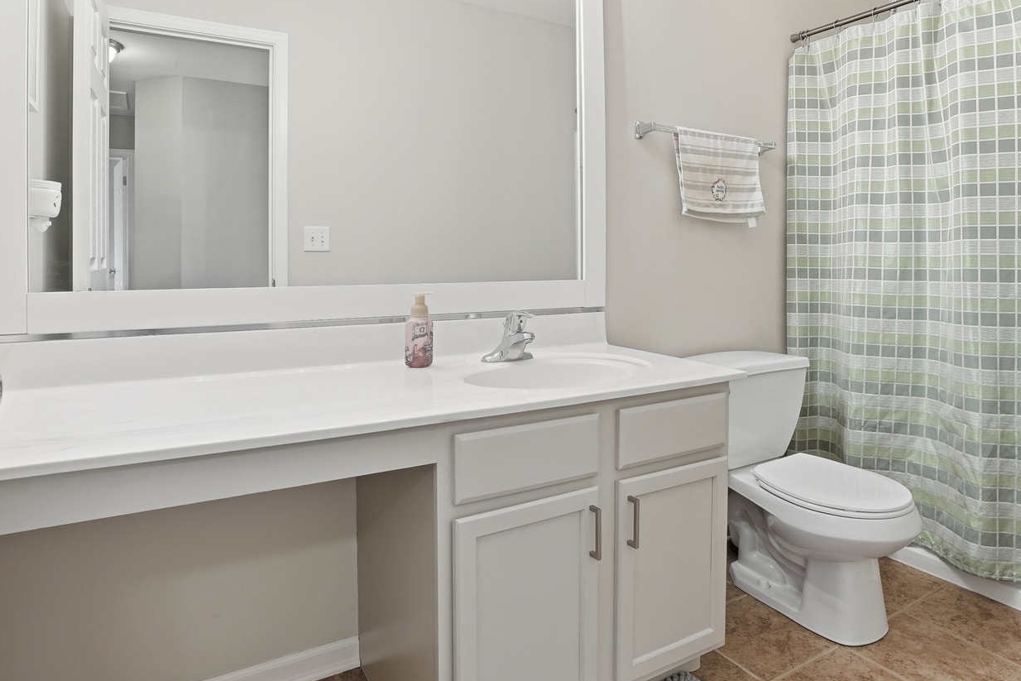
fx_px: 596
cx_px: 512
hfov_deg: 81.2
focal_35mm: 21
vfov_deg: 58.9
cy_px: 263
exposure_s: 1/320
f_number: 8
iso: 1000
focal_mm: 16
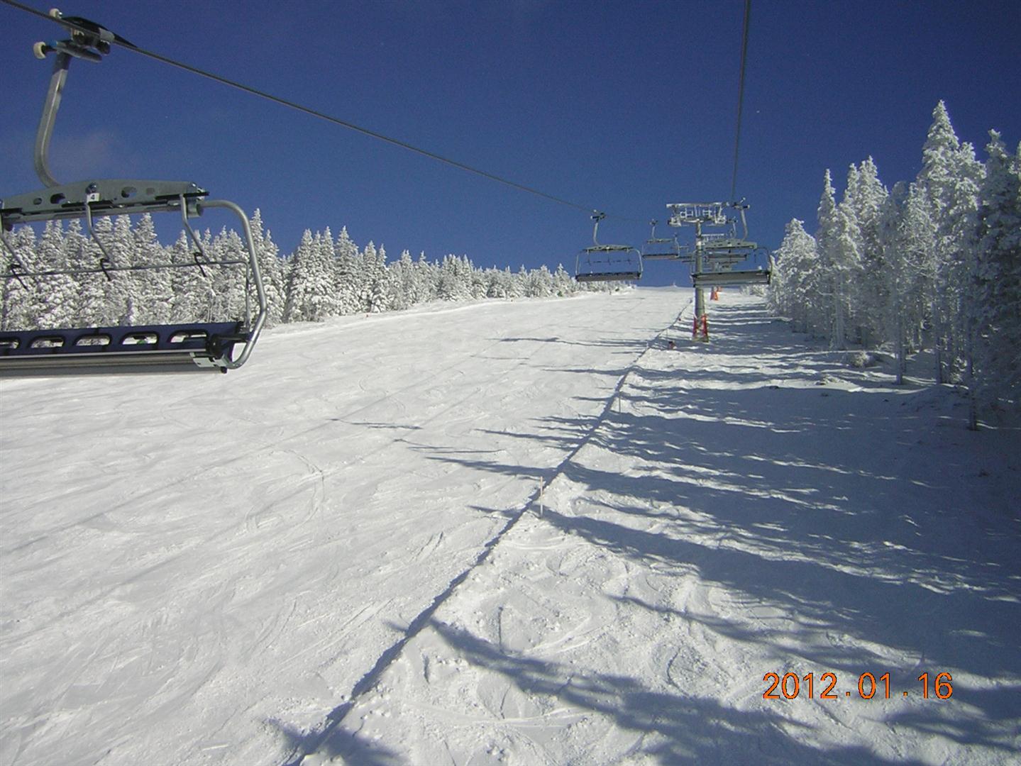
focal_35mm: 36
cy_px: 383
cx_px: 510
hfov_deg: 51.3
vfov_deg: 39.7
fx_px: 1062
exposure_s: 1/946
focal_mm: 4.7
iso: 50
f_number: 5.2
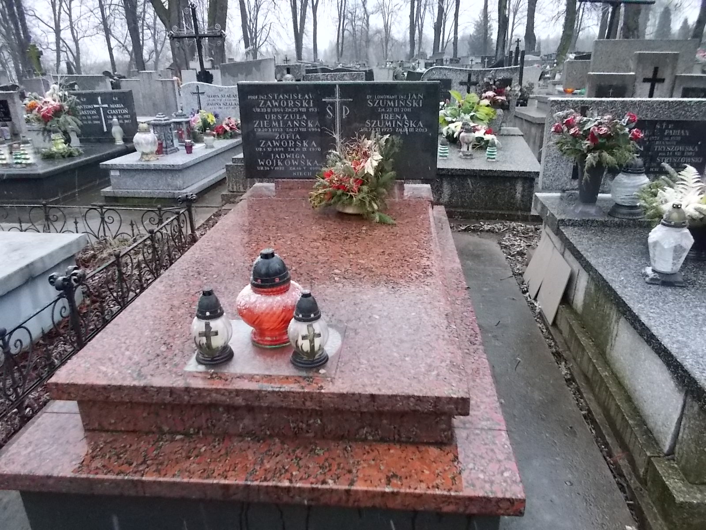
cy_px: 265
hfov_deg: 67.3
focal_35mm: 26
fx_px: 530
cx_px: 353
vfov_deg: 53.1
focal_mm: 4.6
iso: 400
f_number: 3.2
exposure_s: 1/100
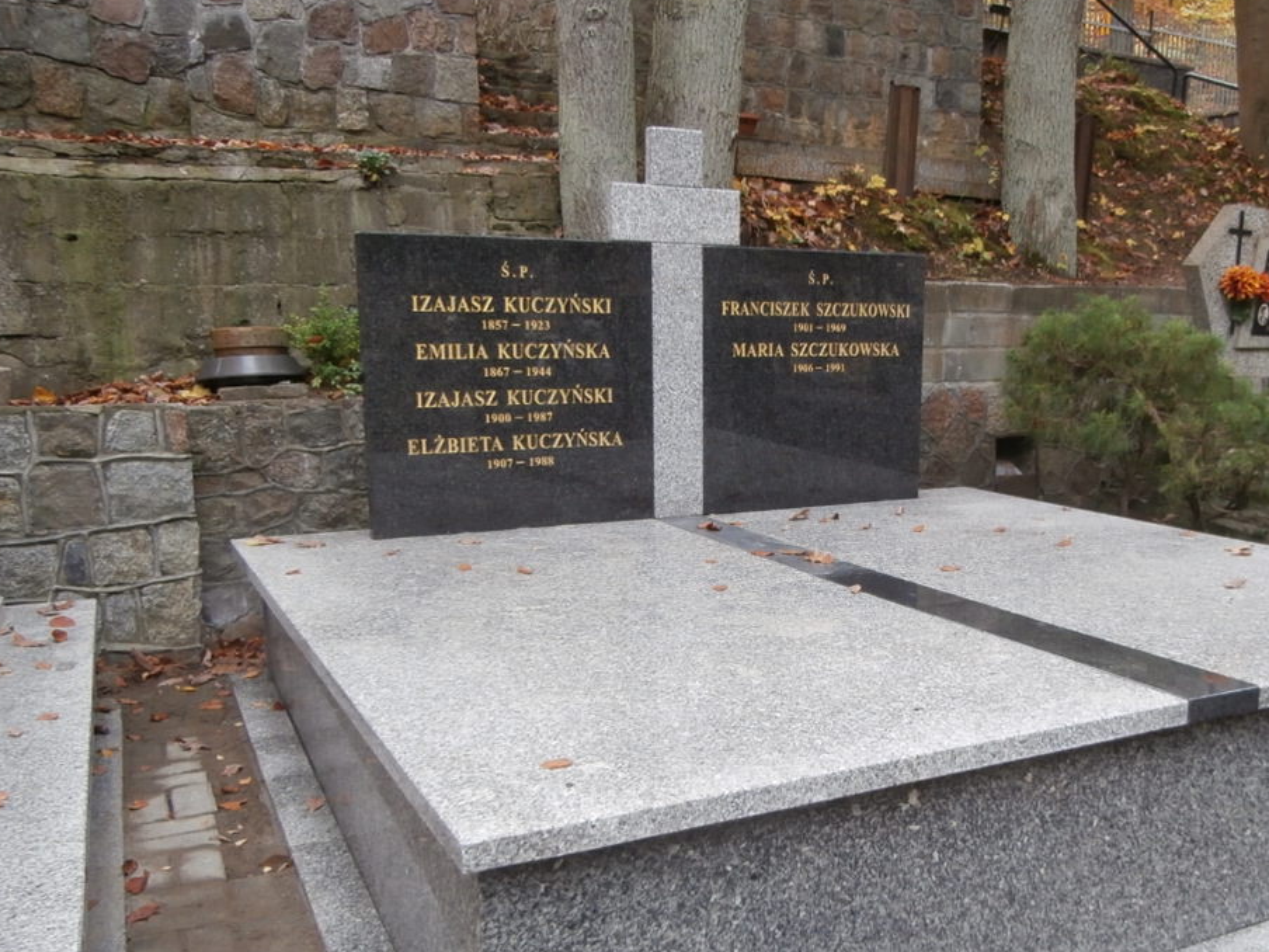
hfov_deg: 53.2
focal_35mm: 34
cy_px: 541
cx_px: 809
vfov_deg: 41.7
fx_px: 1246
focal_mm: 4.2
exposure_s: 1/40
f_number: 3
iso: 100
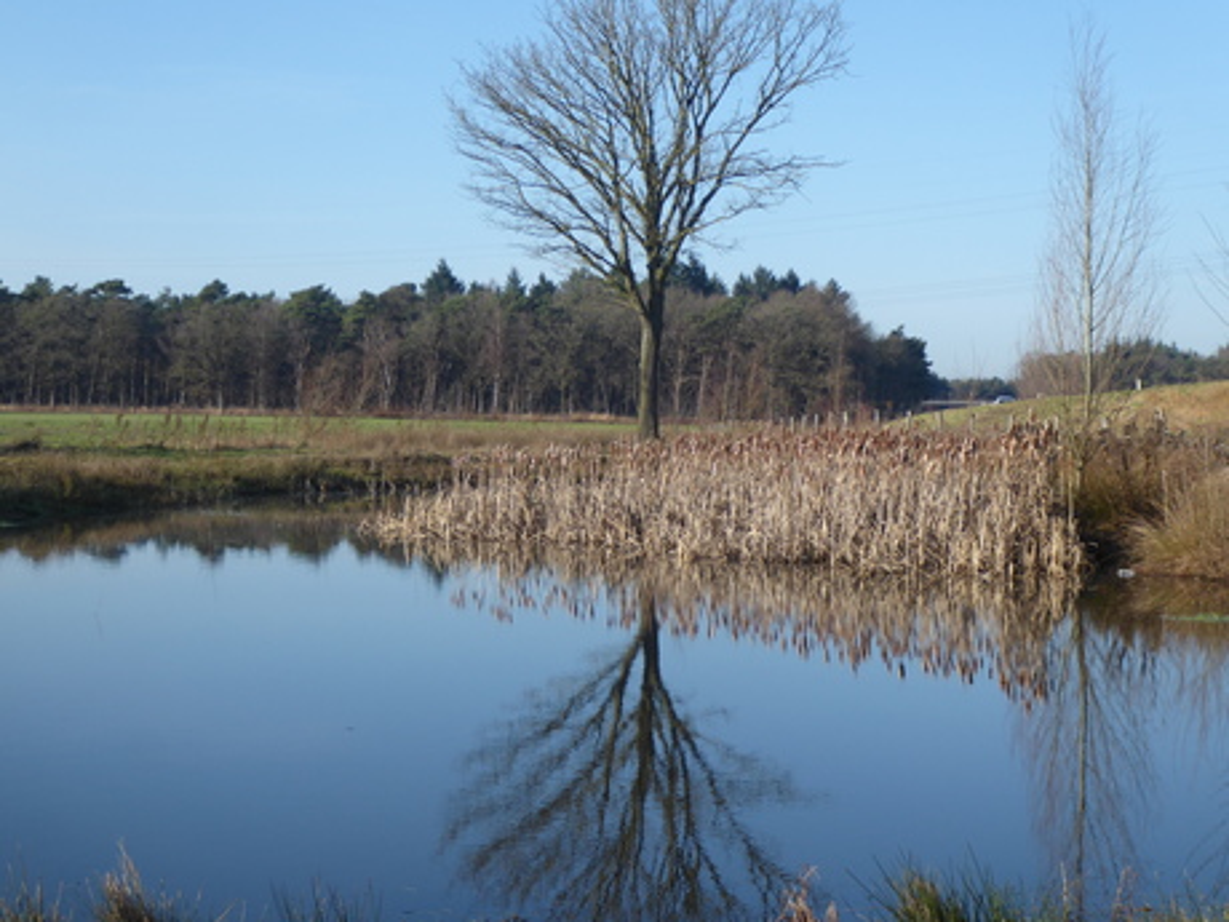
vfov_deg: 21.3
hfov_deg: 28.2
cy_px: 461
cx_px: 614
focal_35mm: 69
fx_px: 2450
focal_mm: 11.7
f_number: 4.4
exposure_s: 1/320
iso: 80
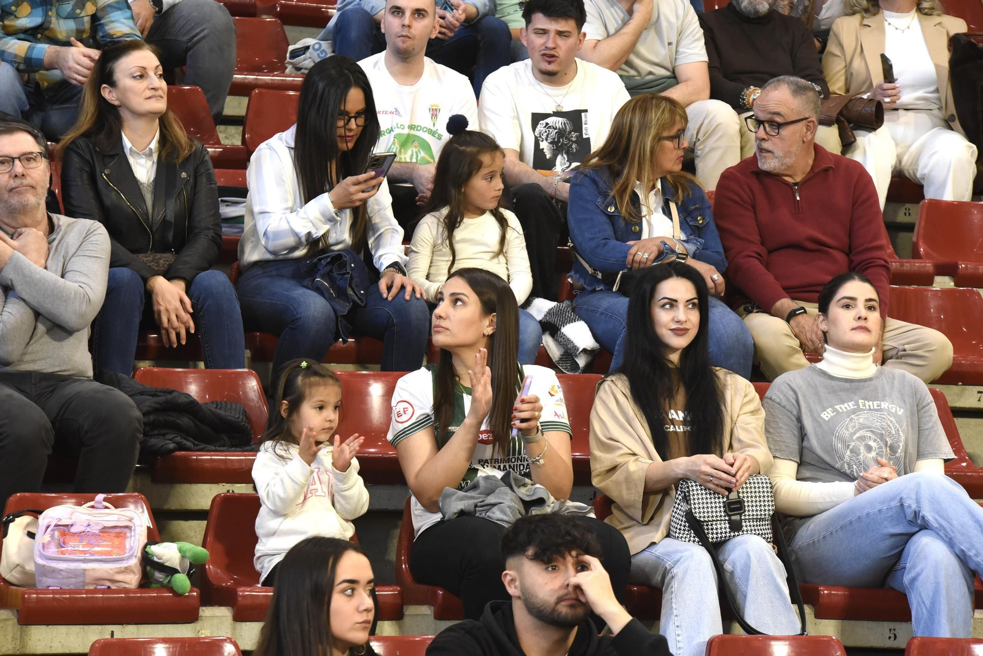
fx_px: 4370
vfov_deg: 8.6
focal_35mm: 160
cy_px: 328
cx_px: 492
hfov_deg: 12.8
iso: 3600
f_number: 6.3
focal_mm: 160
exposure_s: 1/160
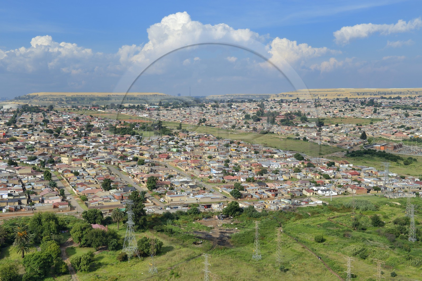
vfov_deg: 29.8
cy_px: 140
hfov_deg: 43.6
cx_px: 211
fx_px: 527
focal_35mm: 45
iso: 200
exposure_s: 1/250
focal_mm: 45
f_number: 14
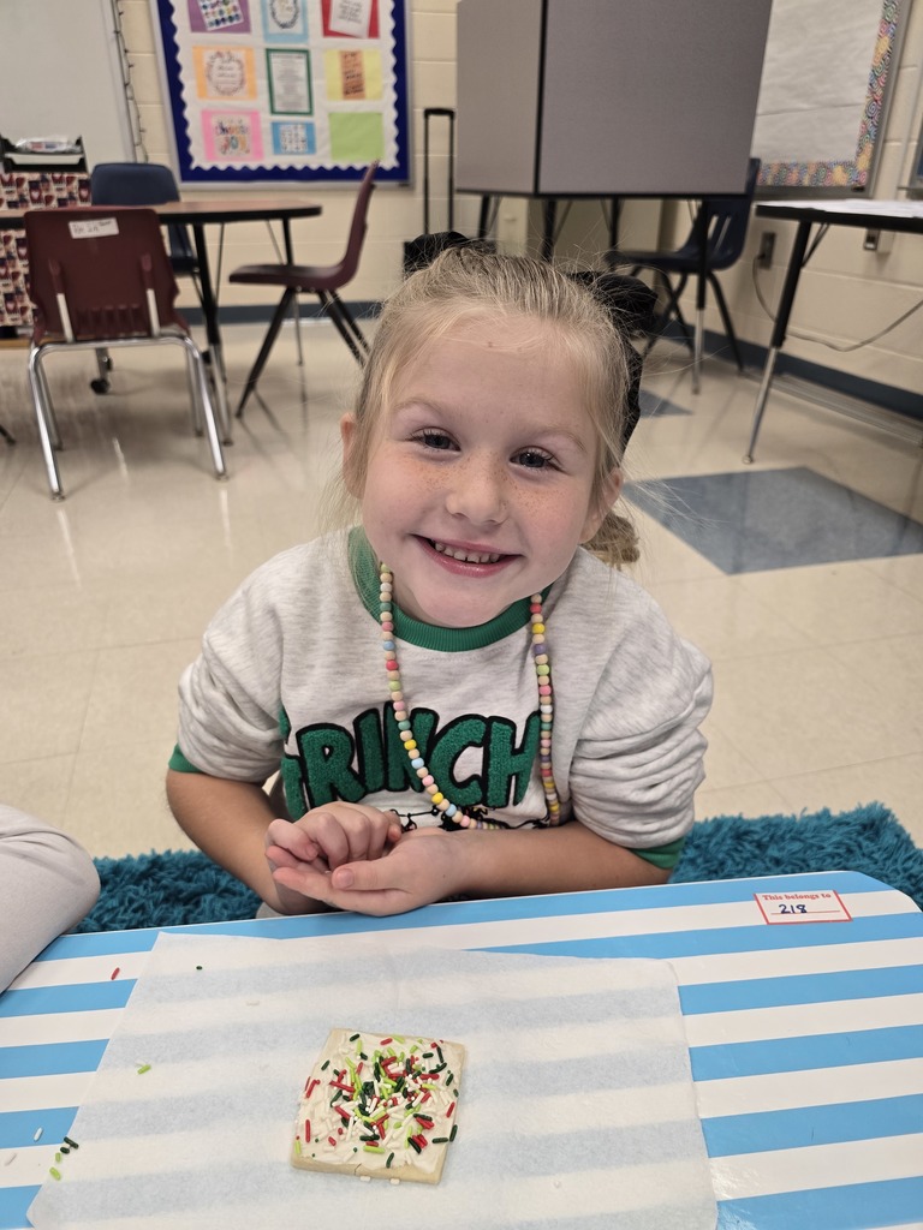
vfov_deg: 73.9
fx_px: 818
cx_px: 462
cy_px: 615
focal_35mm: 23
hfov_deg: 58.9
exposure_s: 1/120
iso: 125
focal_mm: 6.3
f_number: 1.7
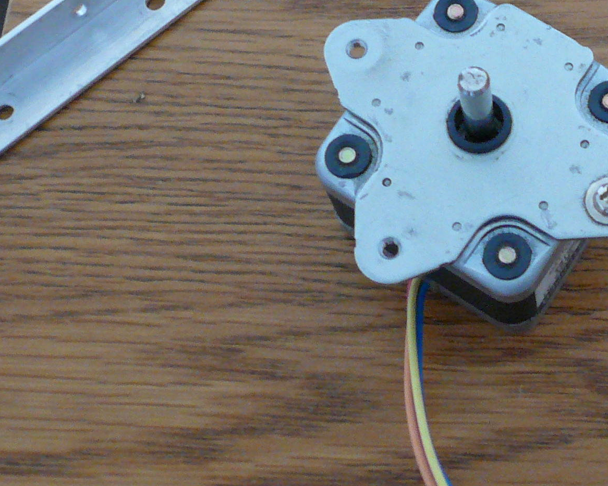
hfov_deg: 25.5
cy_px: -30
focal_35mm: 72
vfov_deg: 20.4
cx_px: 565
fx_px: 1296
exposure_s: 1/8
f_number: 2.8
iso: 200
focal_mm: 4.6
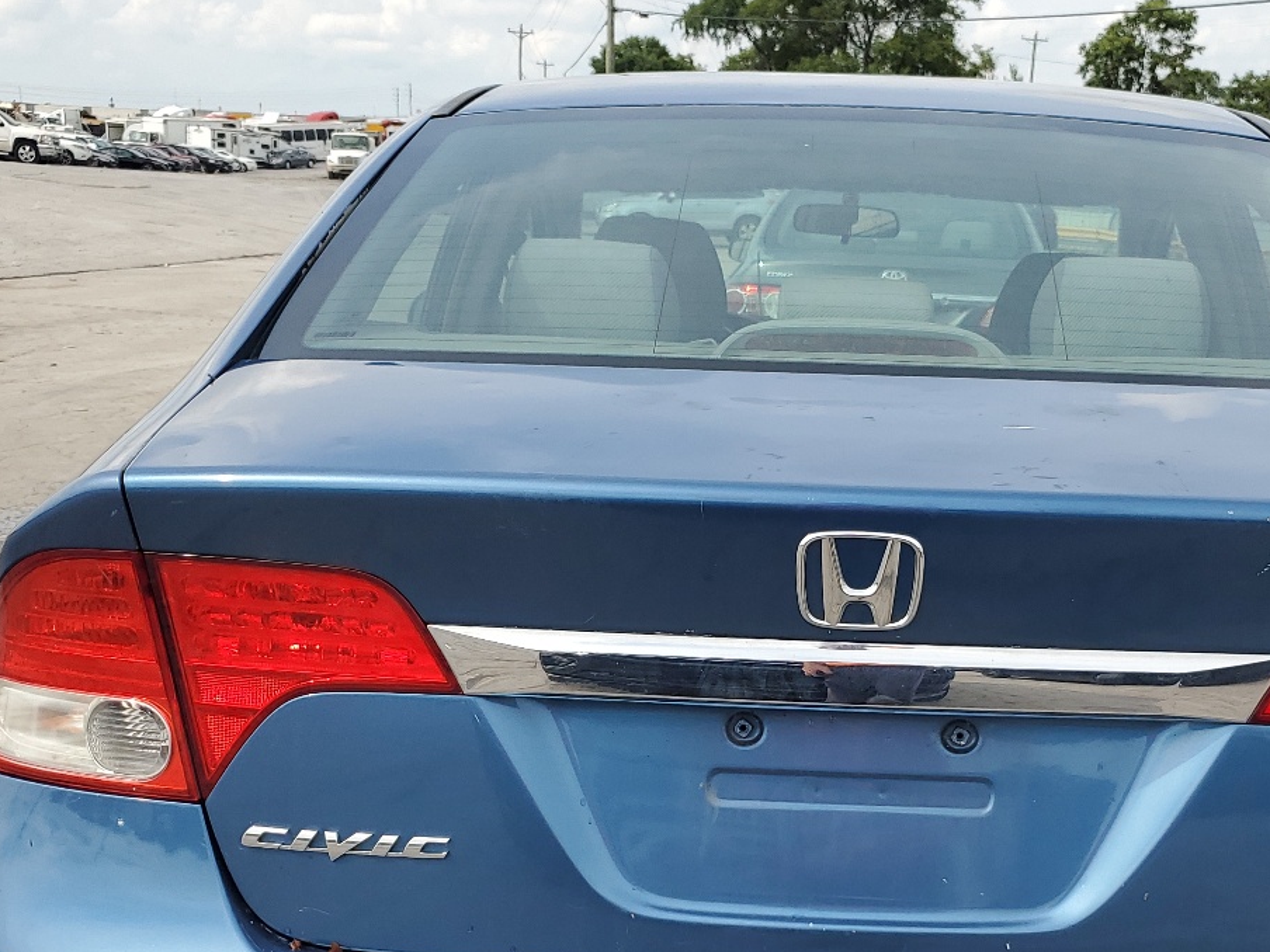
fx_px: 1688
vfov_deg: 30.9
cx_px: 806
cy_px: 727
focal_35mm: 46
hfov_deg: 40.9
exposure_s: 1/2000
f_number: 1.5
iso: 50
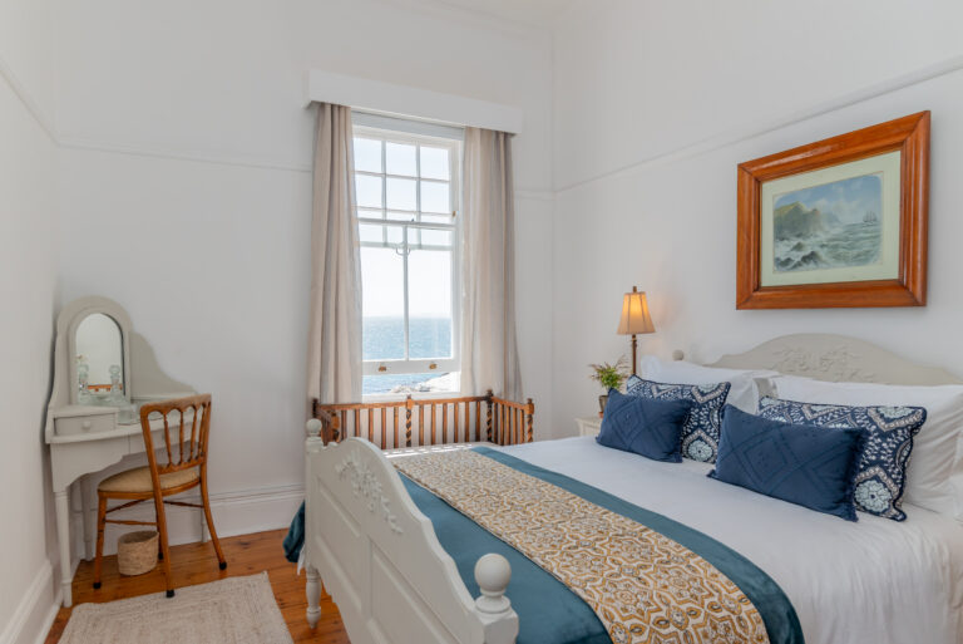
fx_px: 589
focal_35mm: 22
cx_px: 482
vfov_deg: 57.3
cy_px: 322
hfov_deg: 78.5
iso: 100
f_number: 9
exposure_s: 1/125
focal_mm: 22
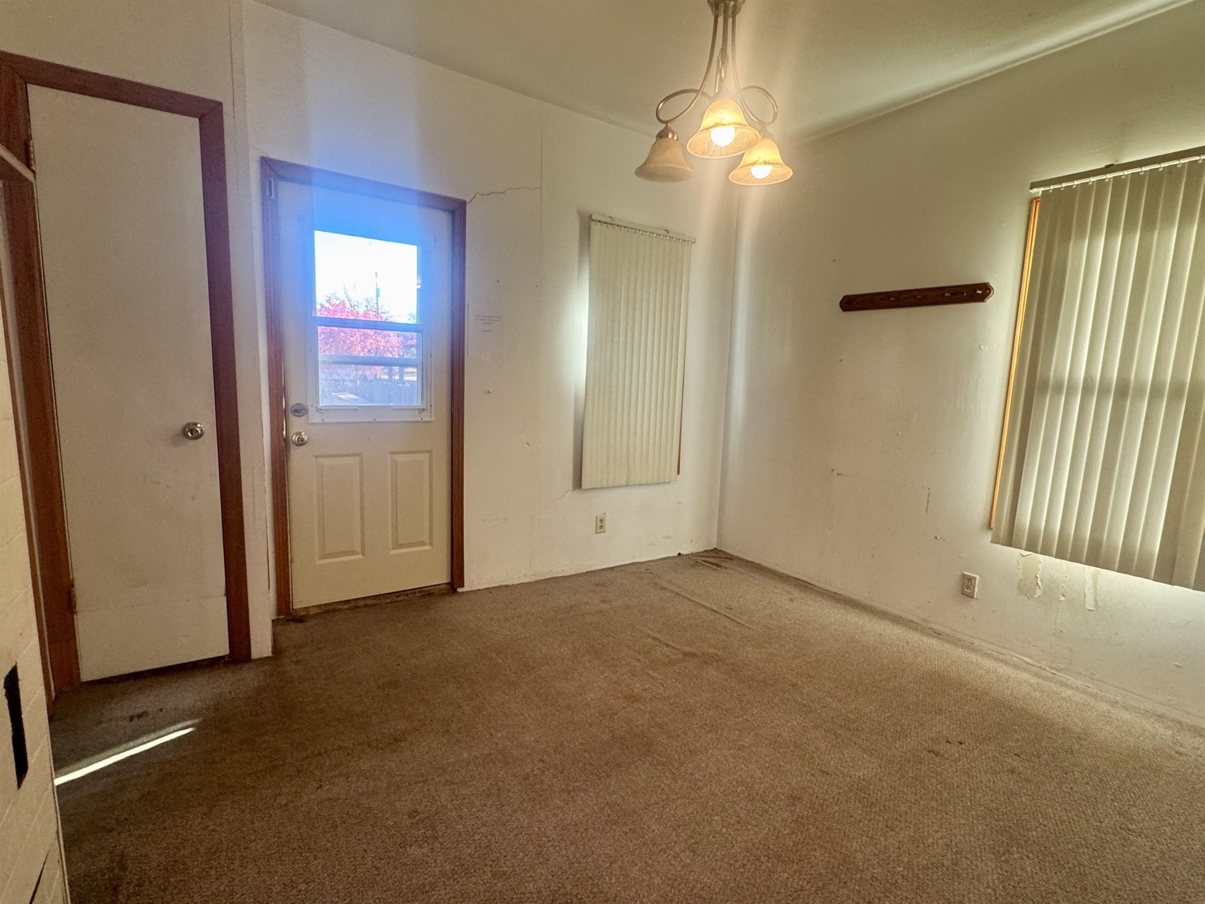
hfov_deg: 102.1
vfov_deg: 85.7
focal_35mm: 14
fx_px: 487
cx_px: 602
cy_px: 452
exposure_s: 1/120
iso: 160
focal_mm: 2.22
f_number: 2.2
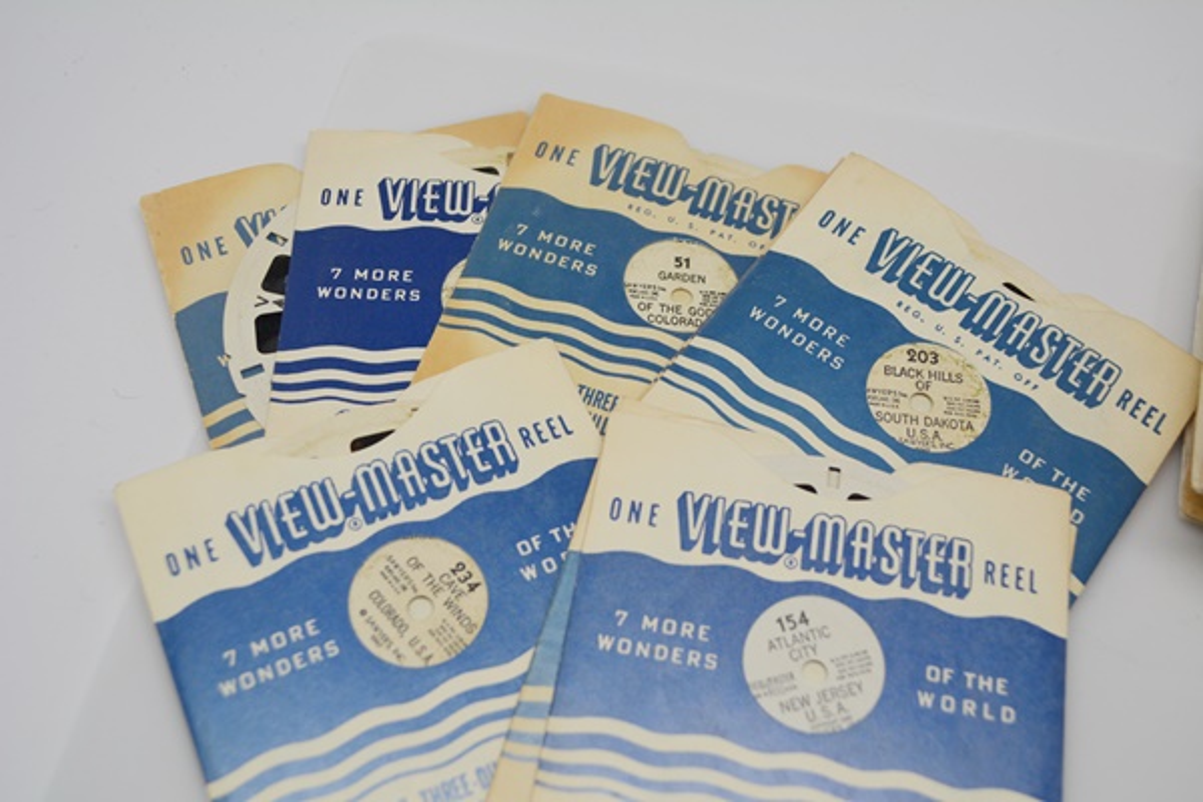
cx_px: 602
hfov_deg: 46.4
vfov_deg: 31.9
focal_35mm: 42
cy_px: 401
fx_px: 1403
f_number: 5.6
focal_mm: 28
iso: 400
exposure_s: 1/125
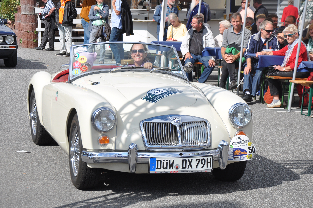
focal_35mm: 105
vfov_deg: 13.0
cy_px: 104
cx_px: 156
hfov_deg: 19.5
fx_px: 912
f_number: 8
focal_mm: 70
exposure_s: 1/500
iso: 200
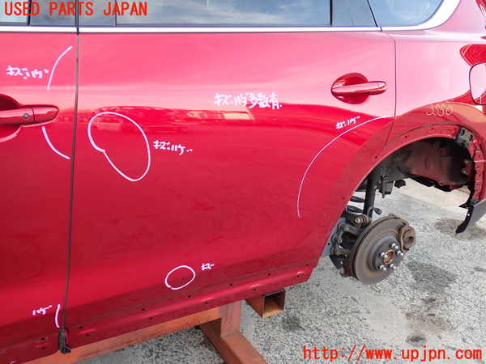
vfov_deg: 44.2
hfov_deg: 56.8
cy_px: 182
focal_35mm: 32
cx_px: 243
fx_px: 449
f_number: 2.4
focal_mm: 5.79
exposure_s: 1/60
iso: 100
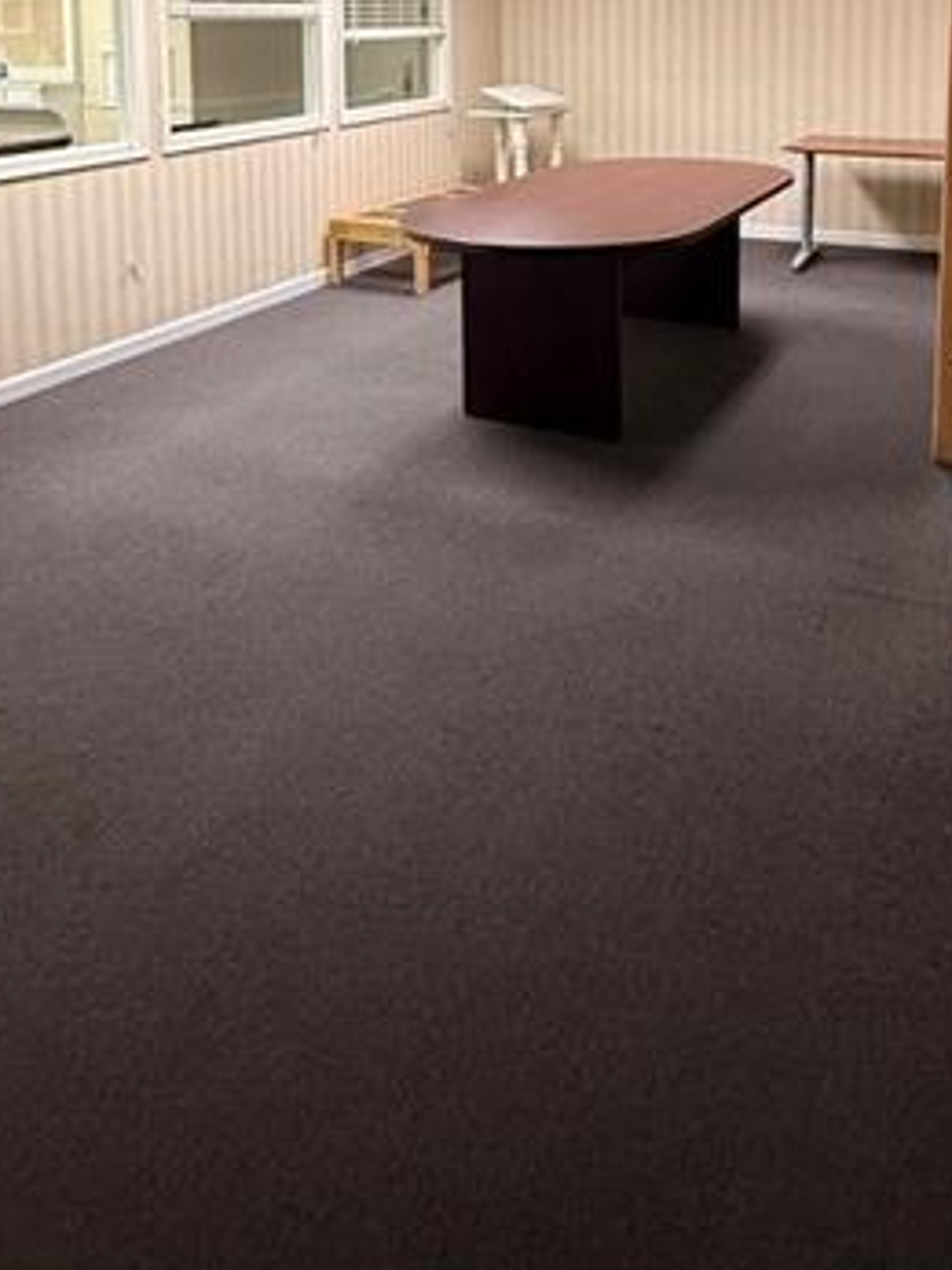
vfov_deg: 51.9
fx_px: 1137
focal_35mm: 31
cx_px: 417
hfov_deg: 45.3
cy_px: 143
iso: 200
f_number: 2.2
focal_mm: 2.22
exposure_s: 1/60
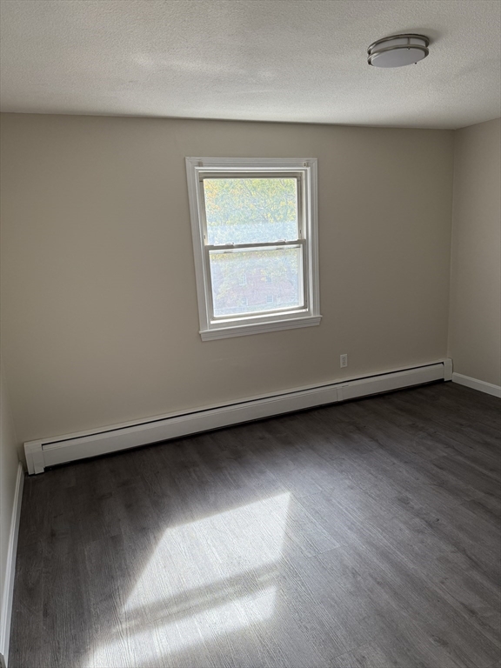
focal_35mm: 24
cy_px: 334
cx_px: 250
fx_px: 463
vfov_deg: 71.6
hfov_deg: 56.8
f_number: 1.78
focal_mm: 6.76
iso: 125
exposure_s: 1/243
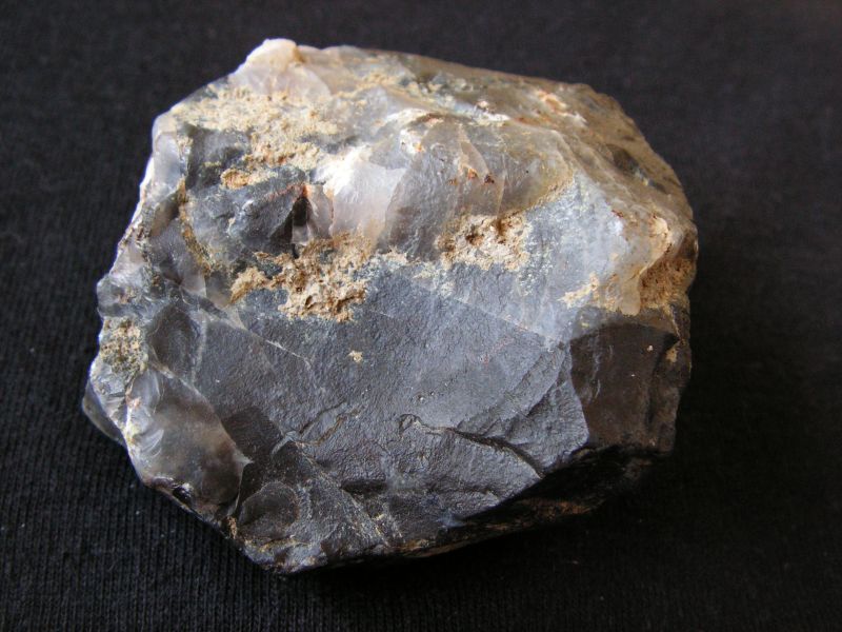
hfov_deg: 51.4
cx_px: 421
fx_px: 876
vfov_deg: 39.7
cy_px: 316
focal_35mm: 36
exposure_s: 1/40
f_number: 3.2
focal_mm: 6
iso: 125
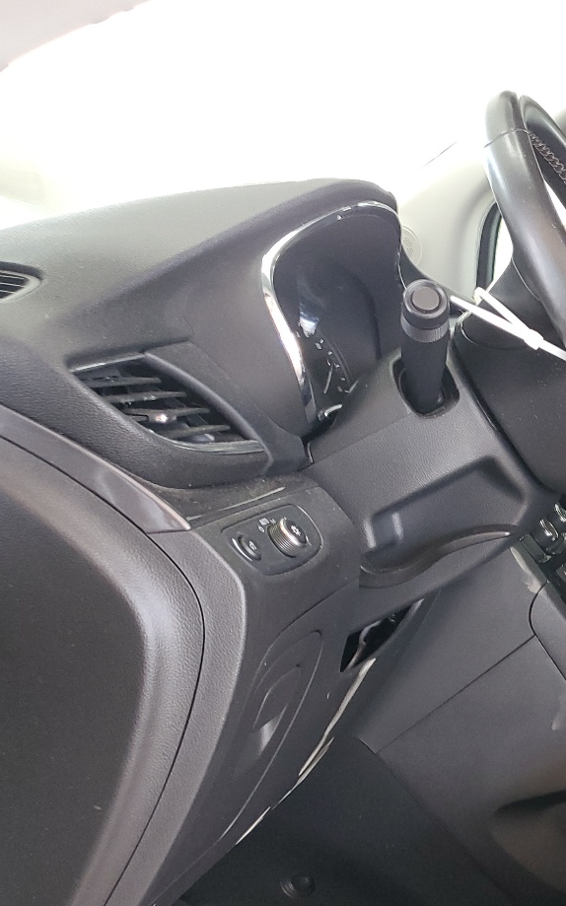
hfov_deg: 23.1
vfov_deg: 41.5
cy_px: 574
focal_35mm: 48
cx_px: 782
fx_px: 1185
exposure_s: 1/60.2
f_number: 1.5
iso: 80
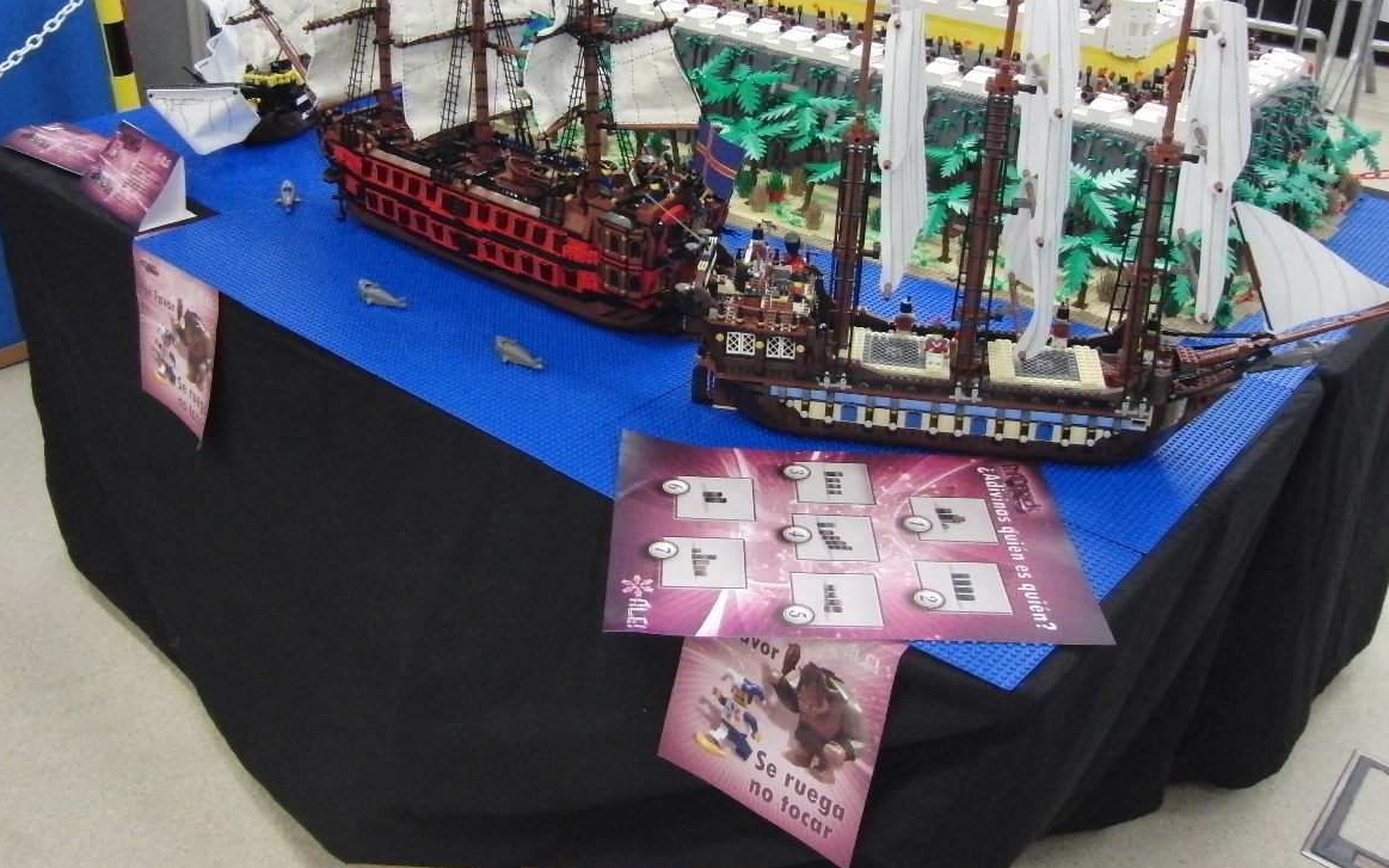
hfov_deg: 55.3
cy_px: 236
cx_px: 653
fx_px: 1325
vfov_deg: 35.6
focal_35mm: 35
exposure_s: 1/40
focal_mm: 4.3
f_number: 3.2
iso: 800
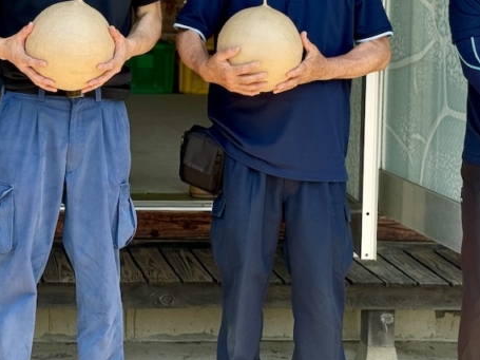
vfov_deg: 13.5
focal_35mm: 108
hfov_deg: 18.1
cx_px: 133
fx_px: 1497
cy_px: 0
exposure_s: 1/707
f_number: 1.78
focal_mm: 6.76
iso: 64
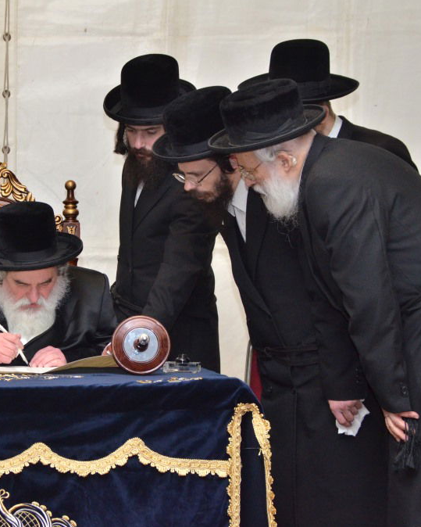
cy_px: 264
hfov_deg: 12.0
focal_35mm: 128
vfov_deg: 15.0
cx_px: 28
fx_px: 1994
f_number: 5.3
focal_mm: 60
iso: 1600
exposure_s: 1/100
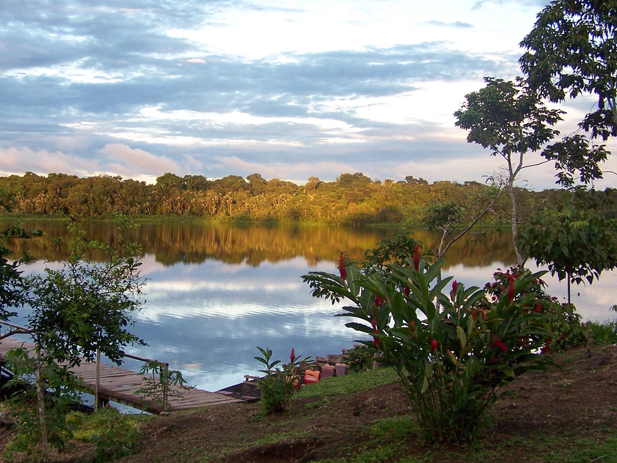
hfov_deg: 37.3
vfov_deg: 28.5
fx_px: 909
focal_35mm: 51
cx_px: 243
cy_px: 200
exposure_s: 1/90
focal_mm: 6.3
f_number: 2.8
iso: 80
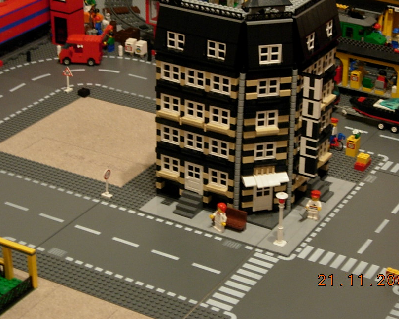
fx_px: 1051
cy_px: 131
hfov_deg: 21.5
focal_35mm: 89
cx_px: 243
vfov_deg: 17.3
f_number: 3.7
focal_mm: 14.9
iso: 200
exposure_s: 1/5.6
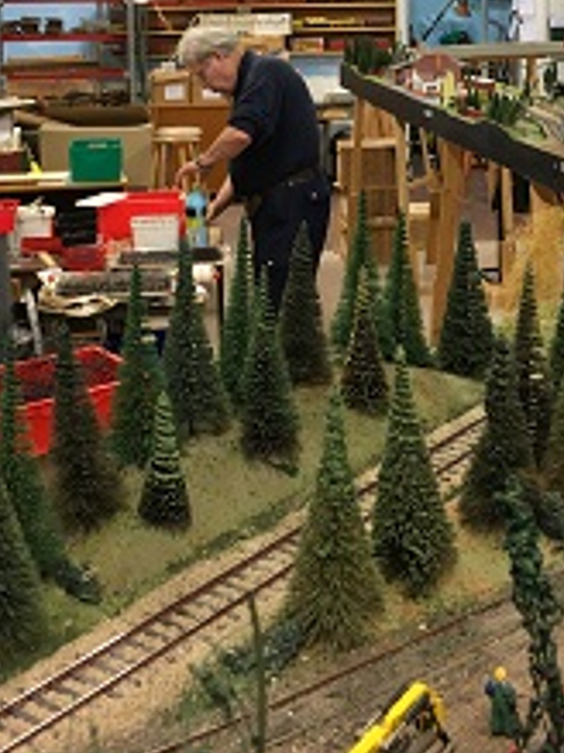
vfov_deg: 35.2
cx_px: 351
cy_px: 165
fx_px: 1152
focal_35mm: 53
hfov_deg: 27.4
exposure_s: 1/33
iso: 80
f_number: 2.2
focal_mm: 4.15
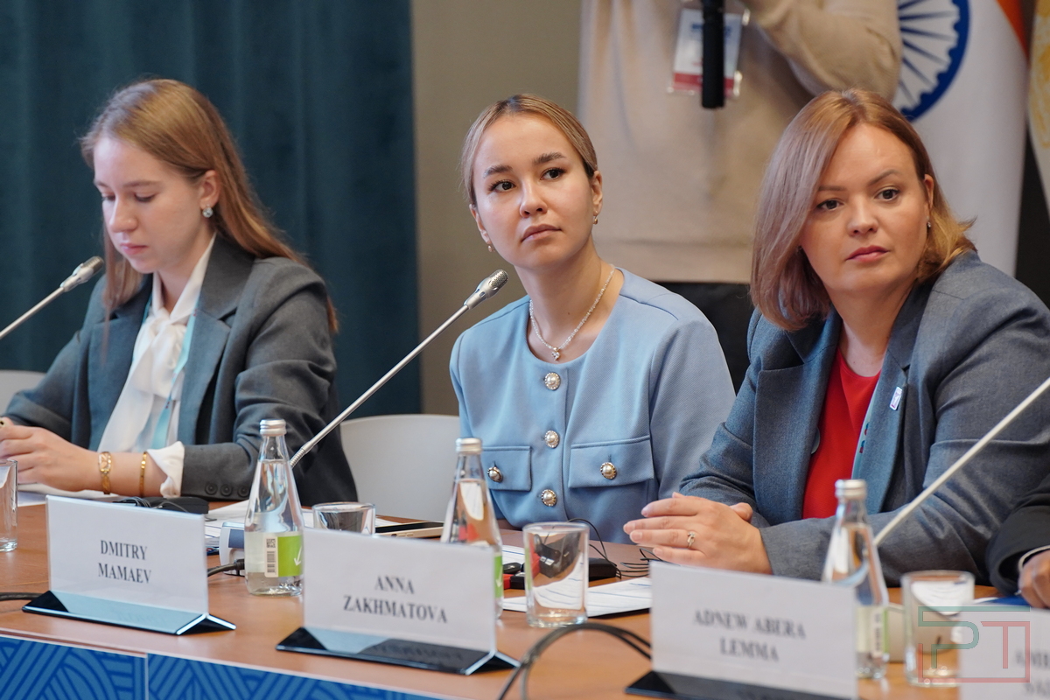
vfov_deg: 6.6
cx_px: 525
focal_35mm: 208
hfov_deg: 9.9
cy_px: 350
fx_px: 6066
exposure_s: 1/100
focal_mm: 139
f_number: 4
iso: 1250
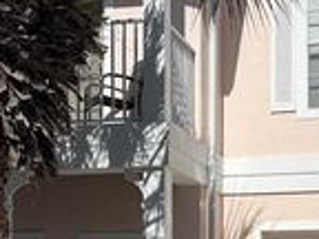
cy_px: 284
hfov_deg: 21.6
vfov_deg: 15.8
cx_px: 233
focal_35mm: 90
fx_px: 829
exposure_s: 1/10101
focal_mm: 5.96
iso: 50
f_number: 1.6
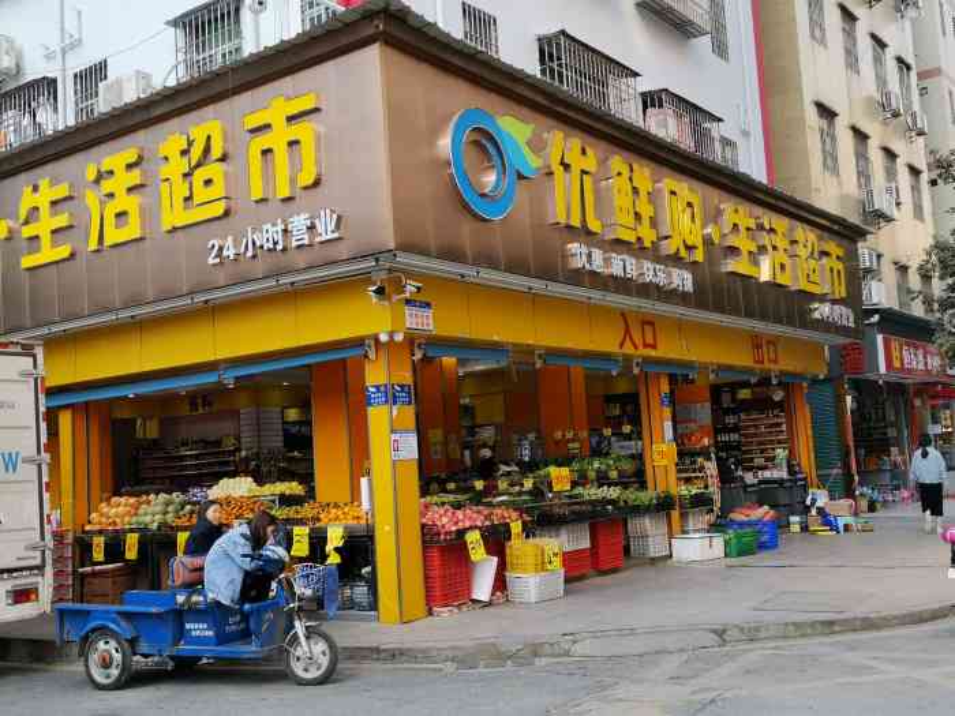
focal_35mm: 39
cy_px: 358
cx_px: 478
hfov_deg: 47.9
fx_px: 1076
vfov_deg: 36.8
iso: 50
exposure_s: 1/400
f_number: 1.8
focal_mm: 4.75
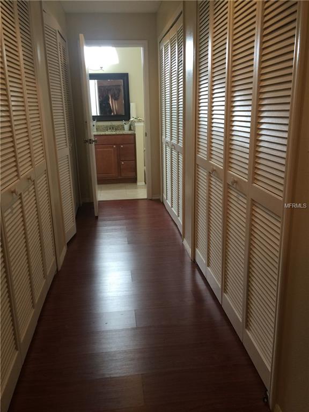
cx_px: 154
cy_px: 206
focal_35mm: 29
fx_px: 345
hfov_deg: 48.2
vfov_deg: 61.7
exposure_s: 1/15
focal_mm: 4.15
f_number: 2.2
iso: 50
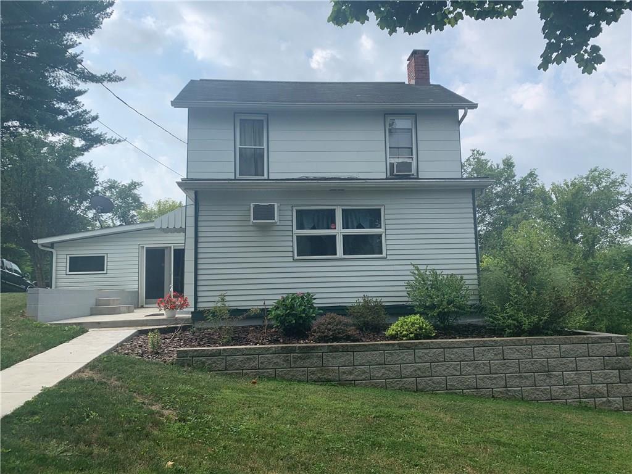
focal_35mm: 26
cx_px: 316
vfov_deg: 53.1
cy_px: 237
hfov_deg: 67.3
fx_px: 475
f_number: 1.8
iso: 25
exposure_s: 1/1299
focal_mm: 4.25
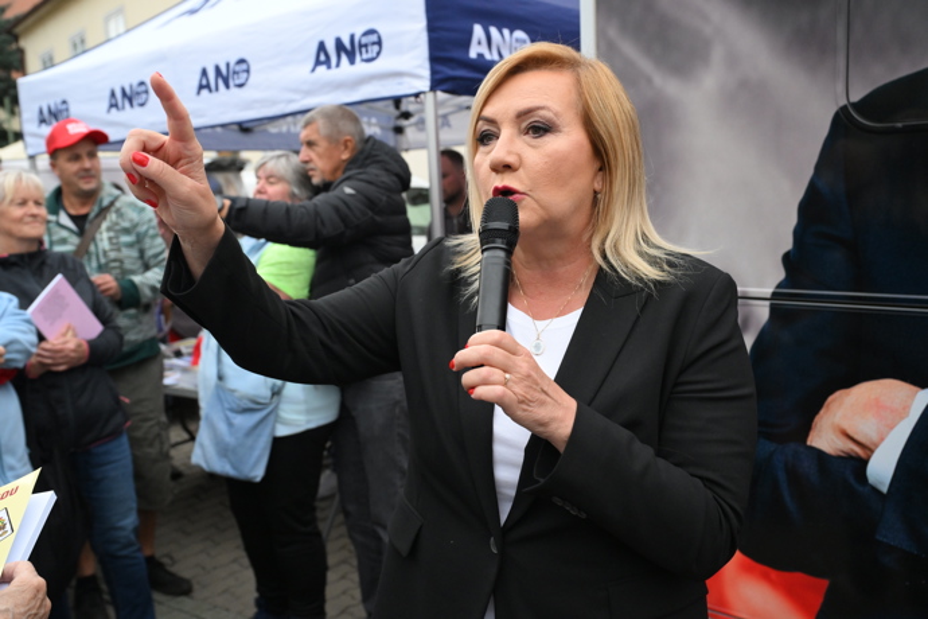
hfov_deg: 54.4
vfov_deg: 37.9
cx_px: 464
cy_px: 310
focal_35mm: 35
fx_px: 902
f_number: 5
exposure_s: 1/2500
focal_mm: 35
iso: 4000
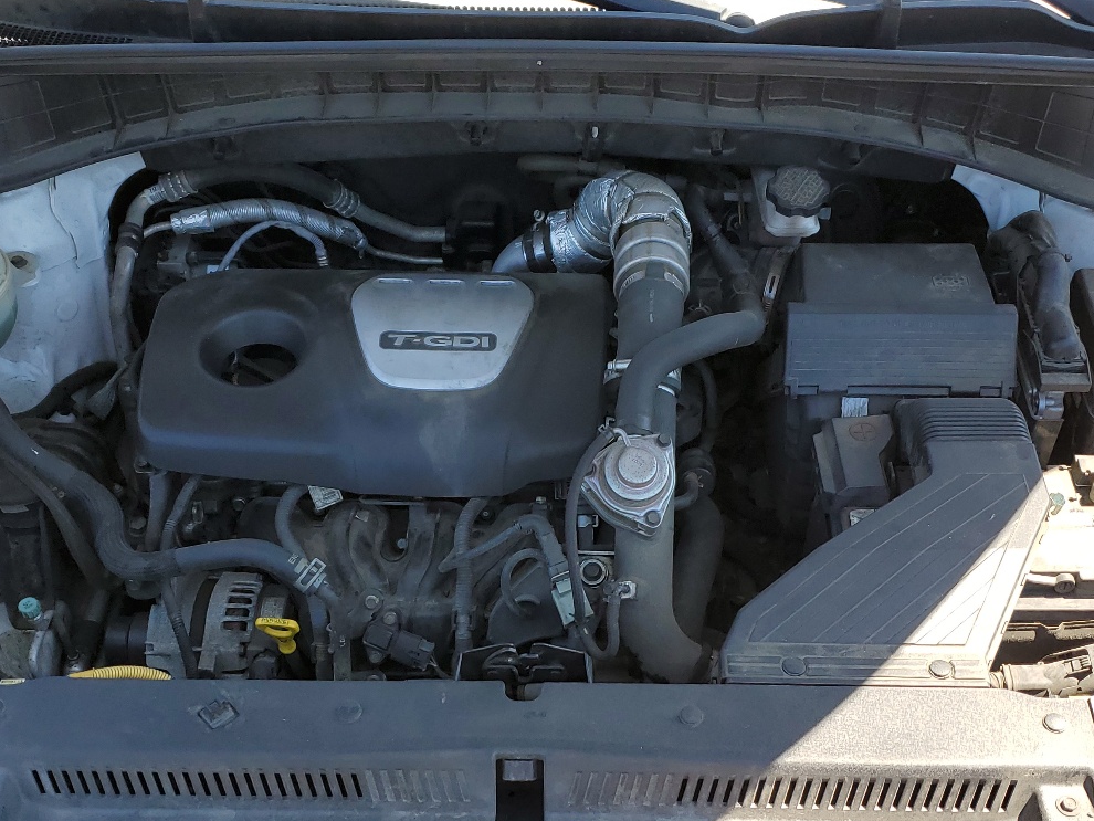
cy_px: 538
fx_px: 1328
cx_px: 530
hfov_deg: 44.8
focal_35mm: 42
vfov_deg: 34.1
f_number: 1.5
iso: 50
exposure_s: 1/526
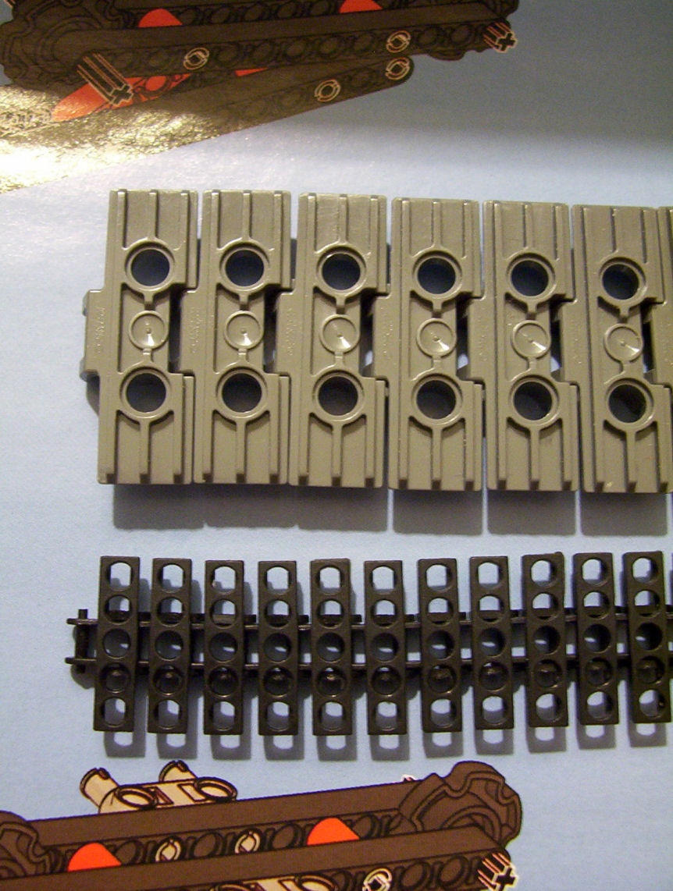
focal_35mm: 43
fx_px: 1110
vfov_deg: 43.8
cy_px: 446
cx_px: 336
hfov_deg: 33.7
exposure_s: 1/8.42
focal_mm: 5.77
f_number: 2.73
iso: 200
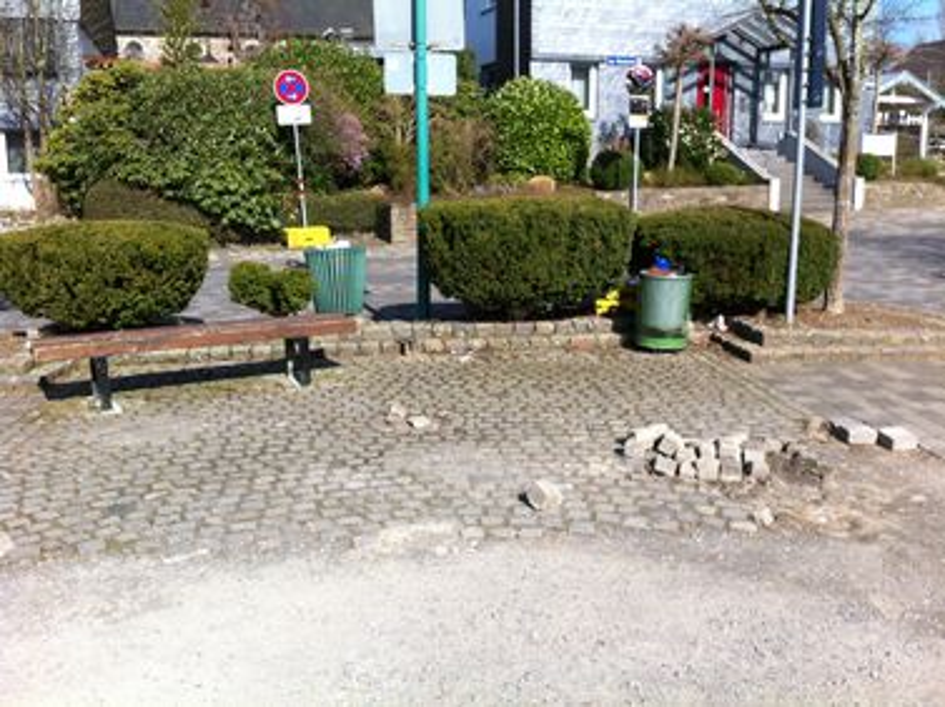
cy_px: 354
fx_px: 955
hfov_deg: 52.7
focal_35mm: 35
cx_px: 472
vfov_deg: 40.6
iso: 80
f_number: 2.8
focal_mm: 3.85
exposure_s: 1/1040
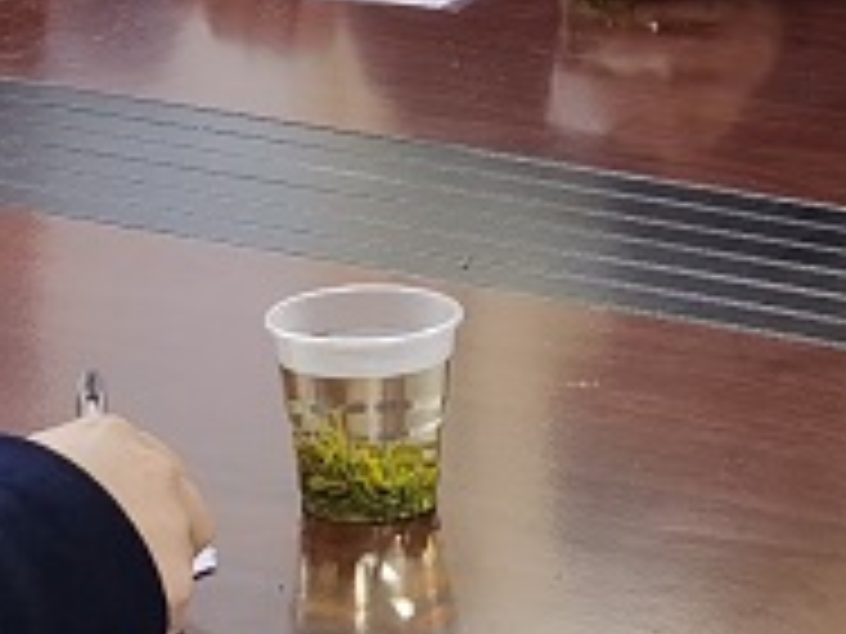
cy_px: -142
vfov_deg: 6.8
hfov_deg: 9.1
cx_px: 824
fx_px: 5279
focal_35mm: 216
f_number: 1.6
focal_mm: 5.56
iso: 125
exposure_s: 1/50
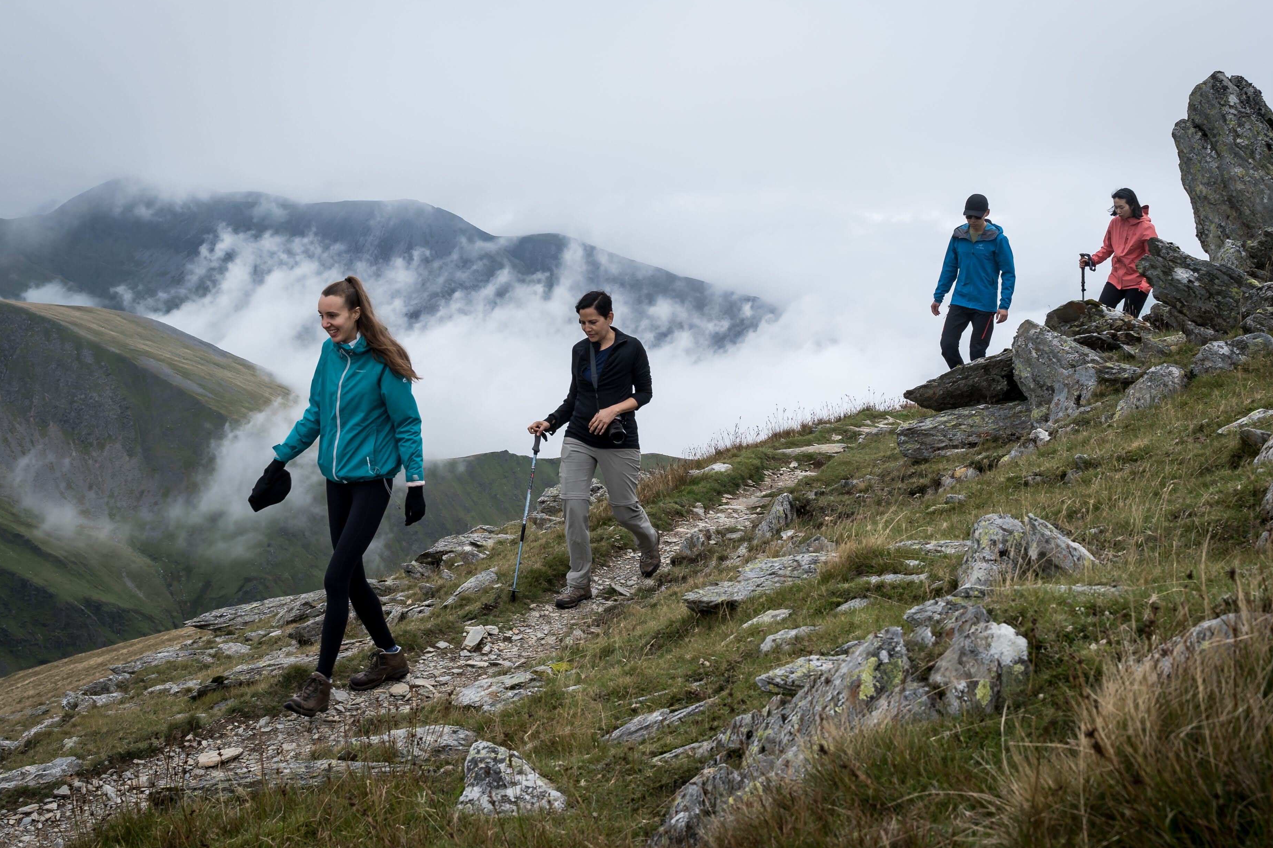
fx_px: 1591
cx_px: 625
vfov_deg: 29.9
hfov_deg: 43.6
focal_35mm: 45
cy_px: 412
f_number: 7.1
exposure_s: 1/160
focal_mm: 28
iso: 200
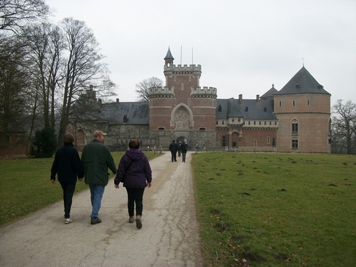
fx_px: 329
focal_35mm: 32
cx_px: 178
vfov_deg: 44.2
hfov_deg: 56.8
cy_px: 134
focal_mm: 5.7
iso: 80
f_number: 8.8
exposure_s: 1/80
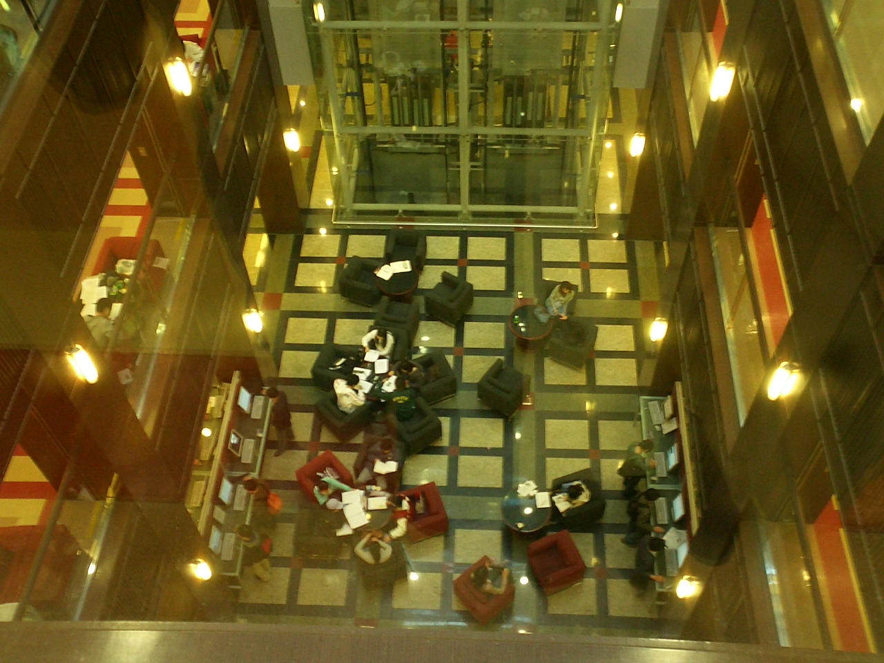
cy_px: 332
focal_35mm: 37
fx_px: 945
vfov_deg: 38.7
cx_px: 442
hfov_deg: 50.1
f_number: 3.5
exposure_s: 1/8
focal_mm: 5.6
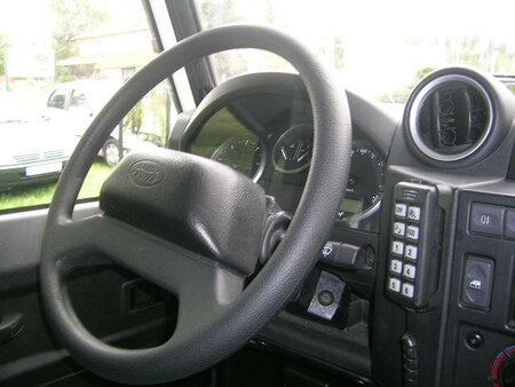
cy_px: 194
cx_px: 258
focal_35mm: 35
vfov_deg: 40.7
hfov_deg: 52.6
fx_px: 521
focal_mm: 5.4
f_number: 2.8
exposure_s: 1/30
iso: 50
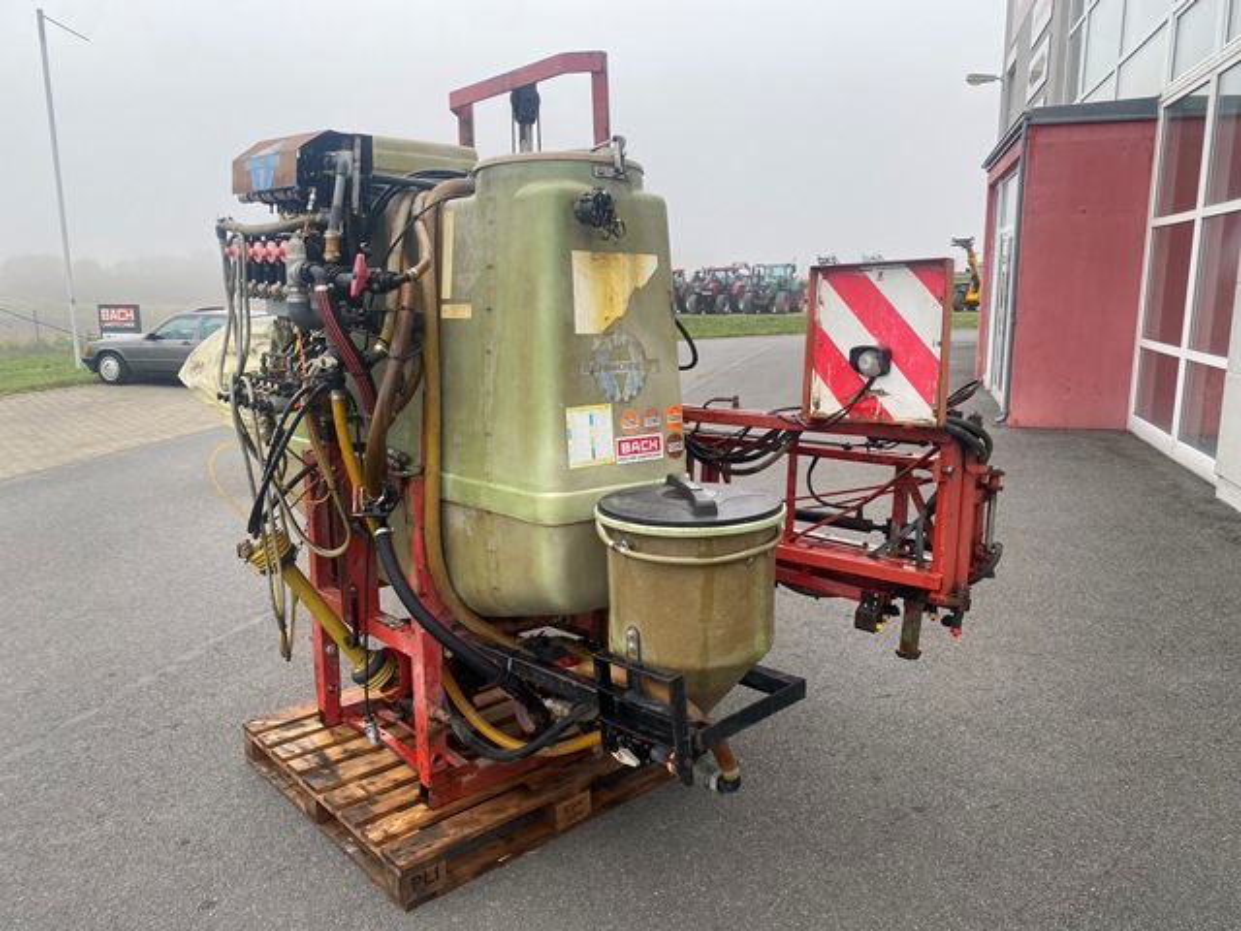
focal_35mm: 26
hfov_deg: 67.3
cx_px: 620
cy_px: 466
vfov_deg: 53.1
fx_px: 932
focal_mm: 4.25
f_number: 1.8
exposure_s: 1/199
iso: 32
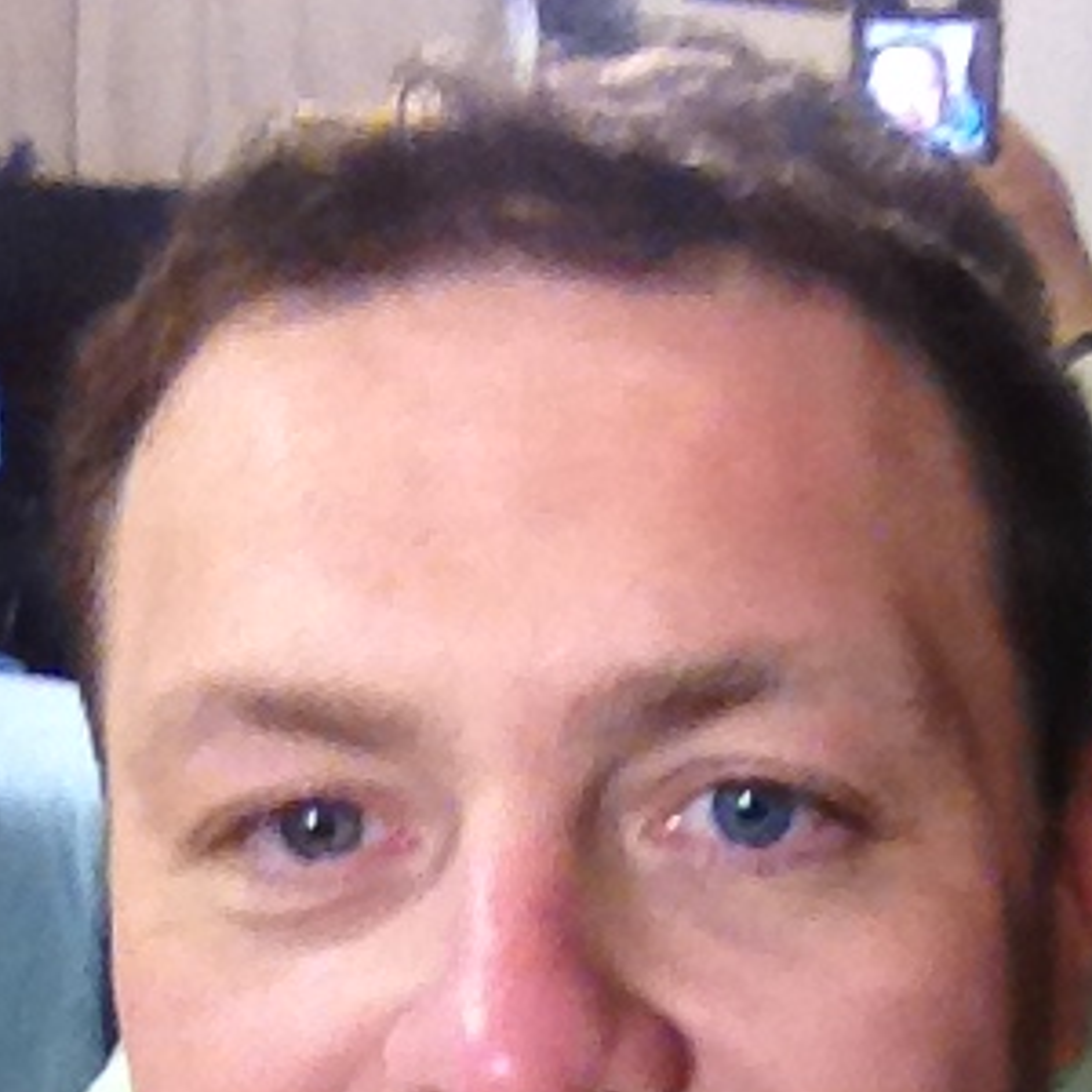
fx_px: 2356
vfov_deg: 24.9
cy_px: 1074
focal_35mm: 66
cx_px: 794
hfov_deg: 25.8
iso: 320
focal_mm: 1.85
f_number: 2.4
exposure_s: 1/30
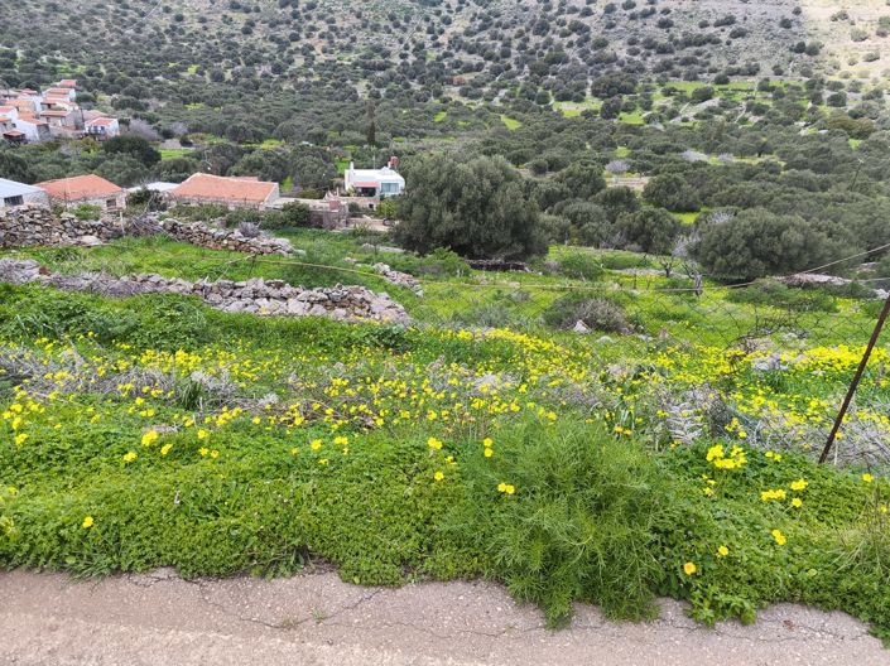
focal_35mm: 23
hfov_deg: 74.0
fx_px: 591
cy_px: 333
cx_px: 445
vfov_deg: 58.8
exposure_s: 1/889
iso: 80
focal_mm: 5.35
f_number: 1.7
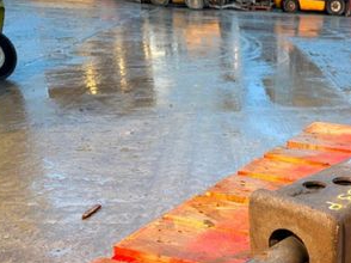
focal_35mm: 49
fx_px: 496
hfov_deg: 35.5
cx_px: 345
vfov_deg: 29.0
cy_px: 210
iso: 320
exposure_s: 1/50
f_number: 1.78
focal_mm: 6.76
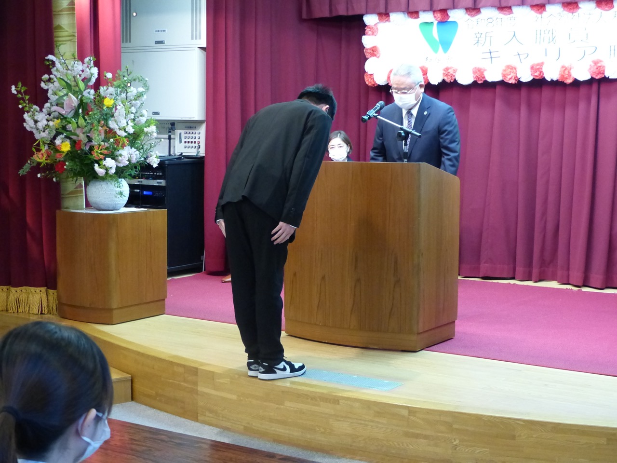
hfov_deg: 32.7
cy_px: 232
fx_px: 1052
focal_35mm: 59
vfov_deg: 24.8
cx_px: 308
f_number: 2.8
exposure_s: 1/50
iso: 800
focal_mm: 10.5
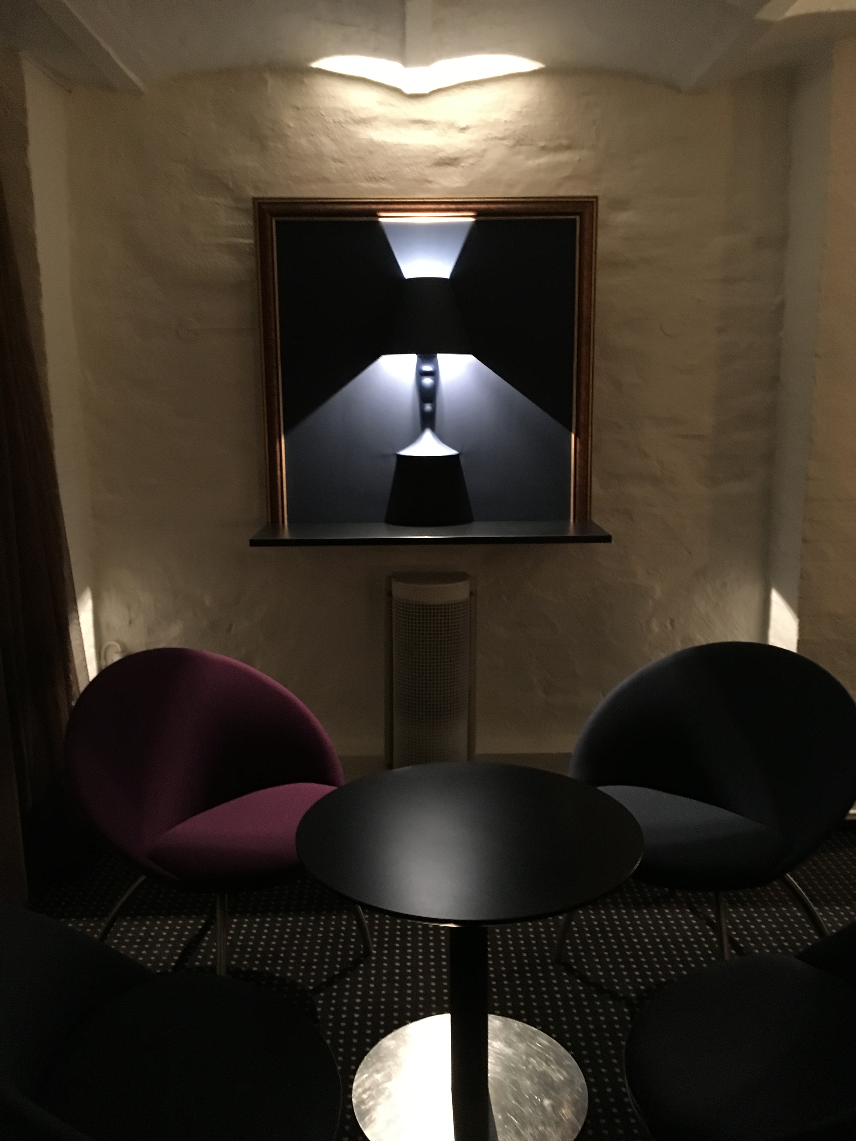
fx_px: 956
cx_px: 428
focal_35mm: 29
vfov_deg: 61.7
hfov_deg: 48.2
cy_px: 570
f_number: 2.2
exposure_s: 1/17
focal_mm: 4.15
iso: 400
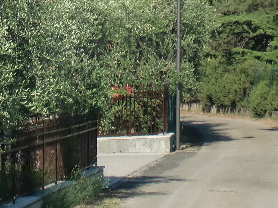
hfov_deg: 6.6
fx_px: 2426
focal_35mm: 302
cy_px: -61
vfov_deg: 4.9
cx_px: 131
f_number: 5.9
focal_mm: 18.6
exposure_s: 1/320
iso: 64
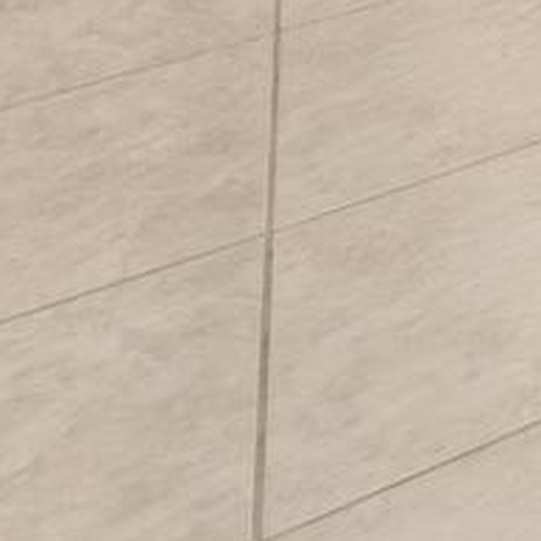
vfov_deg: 12.8
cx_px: 1821
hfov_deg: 10.0
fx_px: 1503
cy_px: -906
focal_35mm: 85
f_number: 7.1
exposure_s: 1/5
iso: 400
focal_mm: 12
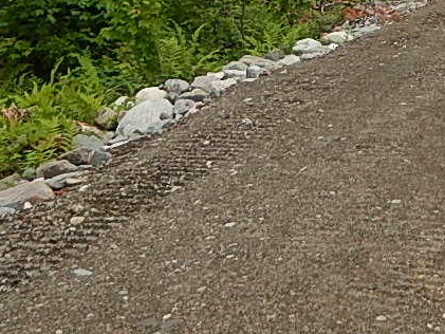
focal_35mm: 95
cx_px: 366
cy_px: -172
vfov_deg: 14.5
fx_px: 1222
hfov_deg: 20.4
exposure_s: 1/500
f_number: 3.4
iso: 125
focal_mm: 4.5
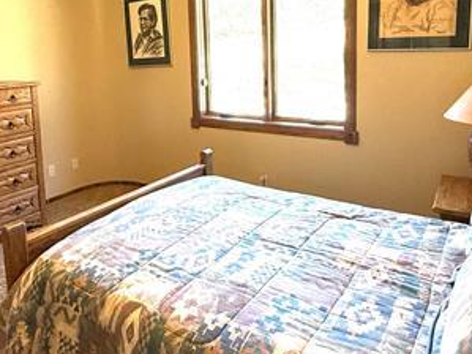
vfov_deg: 45.4
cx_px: 189
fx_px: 409
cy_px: 96
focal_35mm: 30
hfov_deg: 59.5
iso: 400
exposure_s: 1/120
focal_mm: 2.22
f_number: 2.2
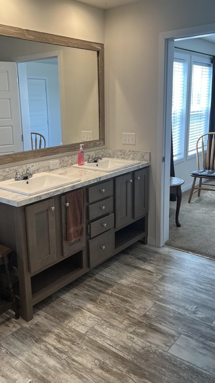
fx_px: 324
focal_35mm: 32
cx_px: 88
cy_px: 181
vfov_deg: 61.0
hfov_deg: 36.6
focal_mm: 5.1
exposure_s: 1/120
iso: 50
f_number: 1.6
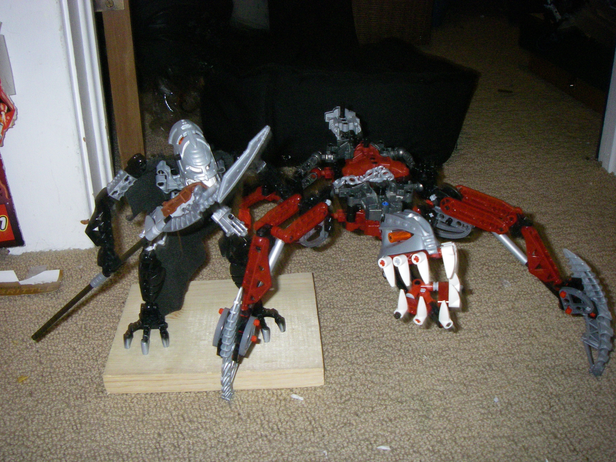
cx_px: 308
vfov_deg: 37.7
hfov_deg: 49.0
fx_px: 676
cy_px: 231
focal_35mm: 38
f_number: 3.3
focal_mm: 6.3
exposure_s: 1/50
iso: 400
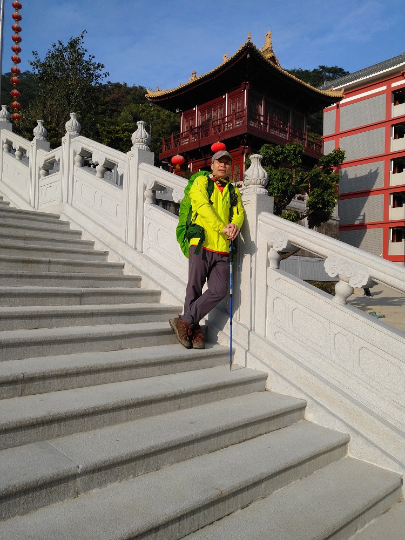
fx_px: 421
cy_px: 270
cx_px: 202
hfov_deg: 51.4
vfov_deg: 65.3
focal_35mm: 27
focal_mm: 3.95
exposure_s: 1/2363
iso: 101
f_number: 1.8
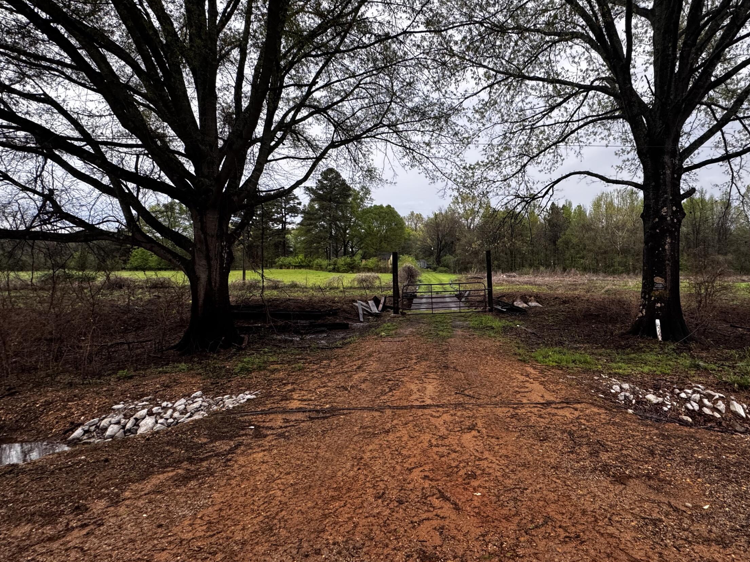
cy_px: 266
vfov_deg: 68.6
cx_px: 465
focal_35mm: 19
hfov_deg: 83.2
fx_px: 412
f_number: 2.2
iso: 200
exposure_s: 1/99
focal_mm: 2.22
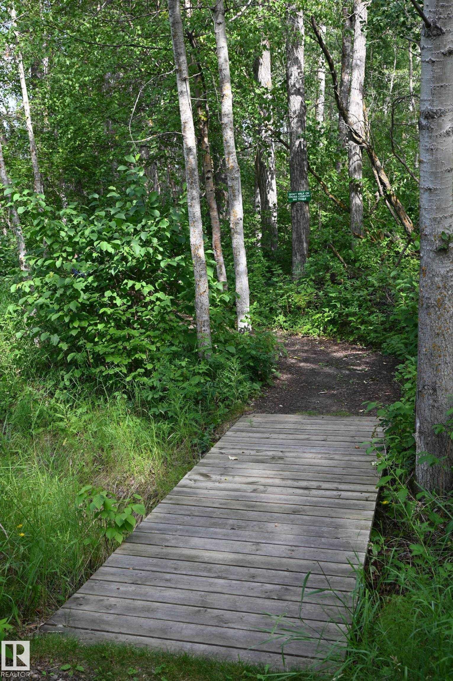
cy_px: 340
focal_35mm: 46
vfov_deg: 42.8
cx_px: 226
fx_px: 869
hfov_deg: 29.2
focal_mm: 46
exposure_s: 1/200
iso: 400
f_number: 7.1
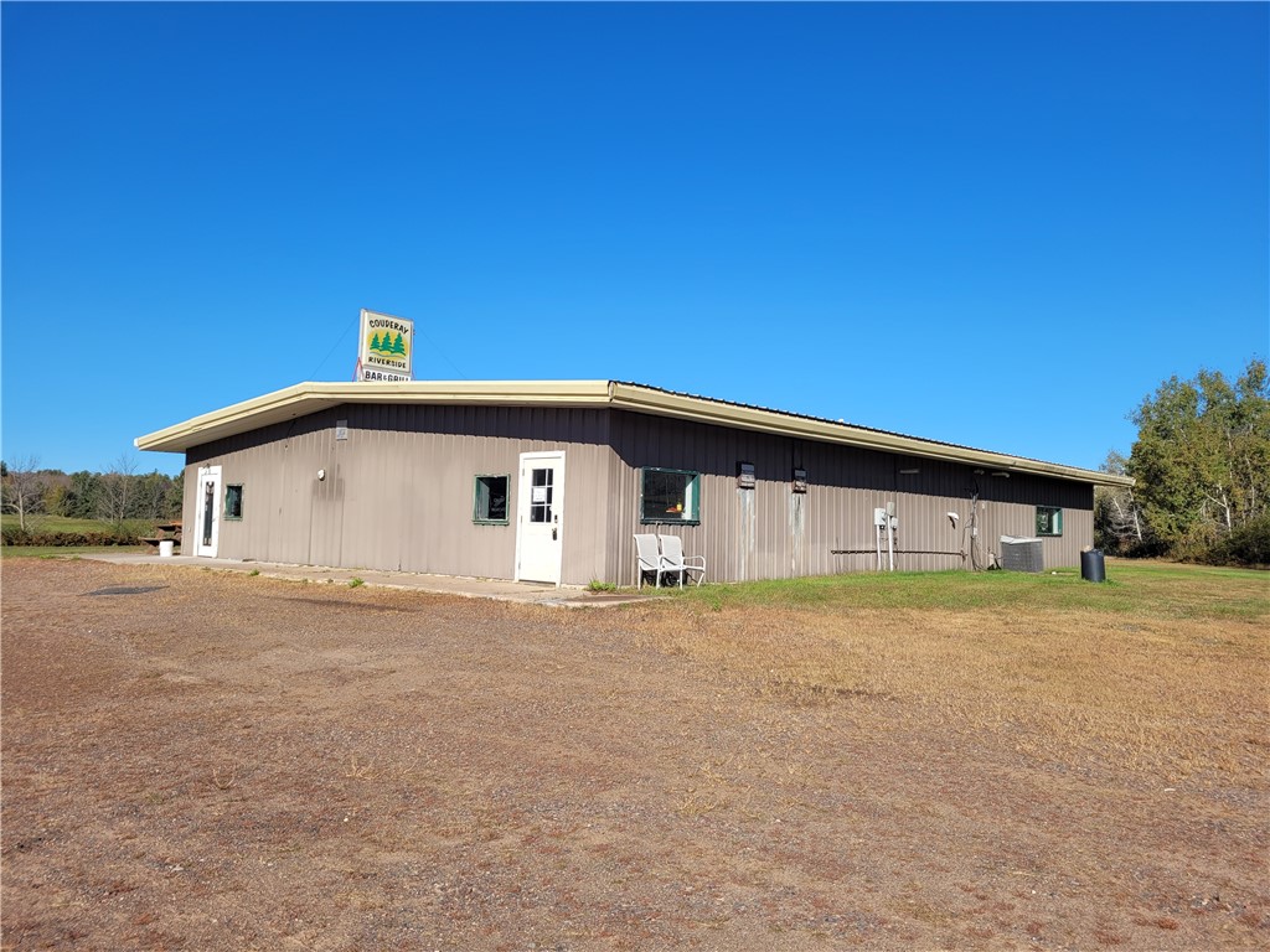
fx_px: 954
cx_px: 635
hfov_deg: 67.3
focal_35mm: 26
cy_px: 476
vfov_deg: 53.1
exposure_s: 1/2470
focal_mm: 5.4
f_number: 1.8
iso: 40
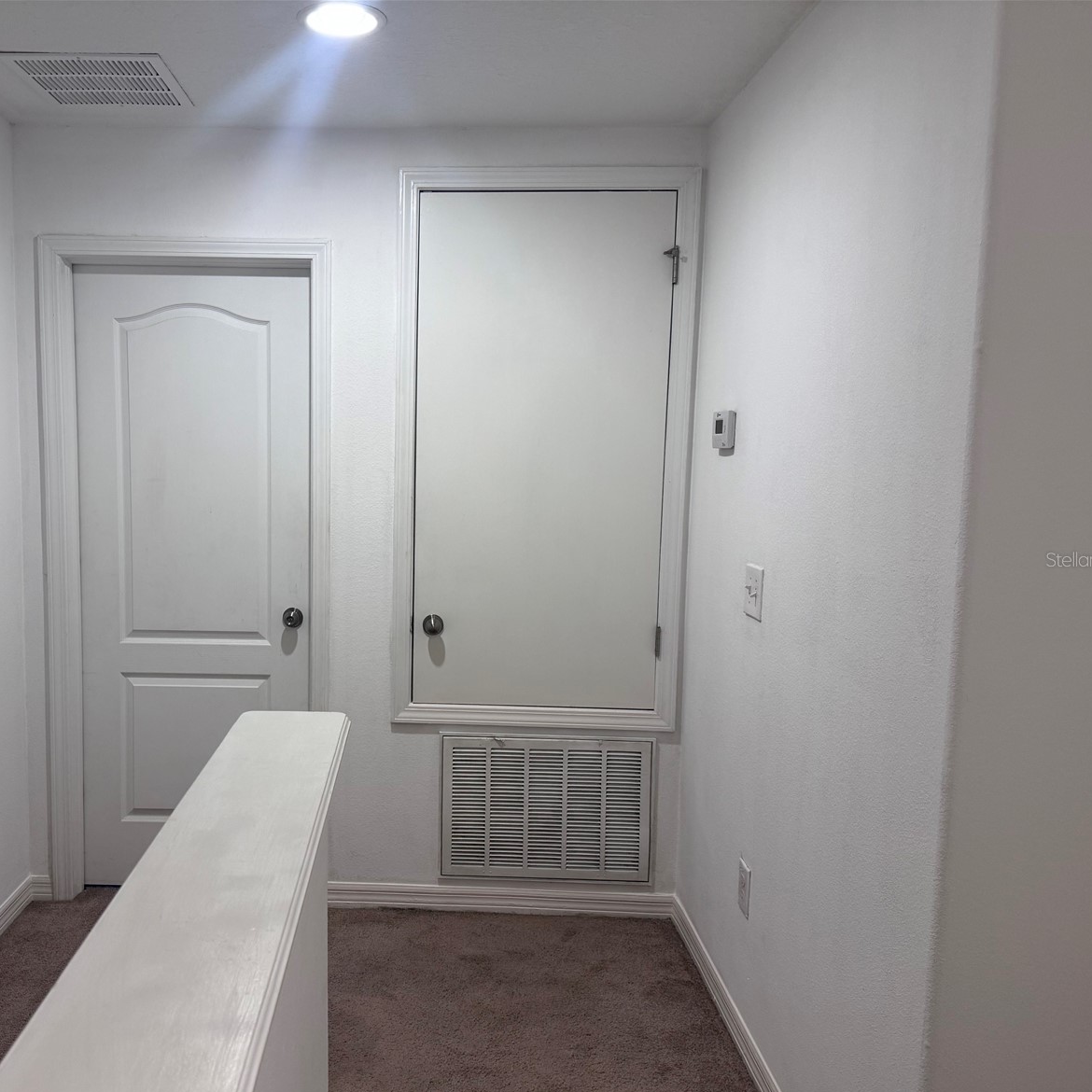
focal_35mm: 29
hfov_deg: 54.8
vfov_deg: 55.6
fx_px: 1035
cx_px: 387
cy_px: 559
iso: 160
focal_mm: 6.76
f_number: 1.78
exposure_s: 1/60
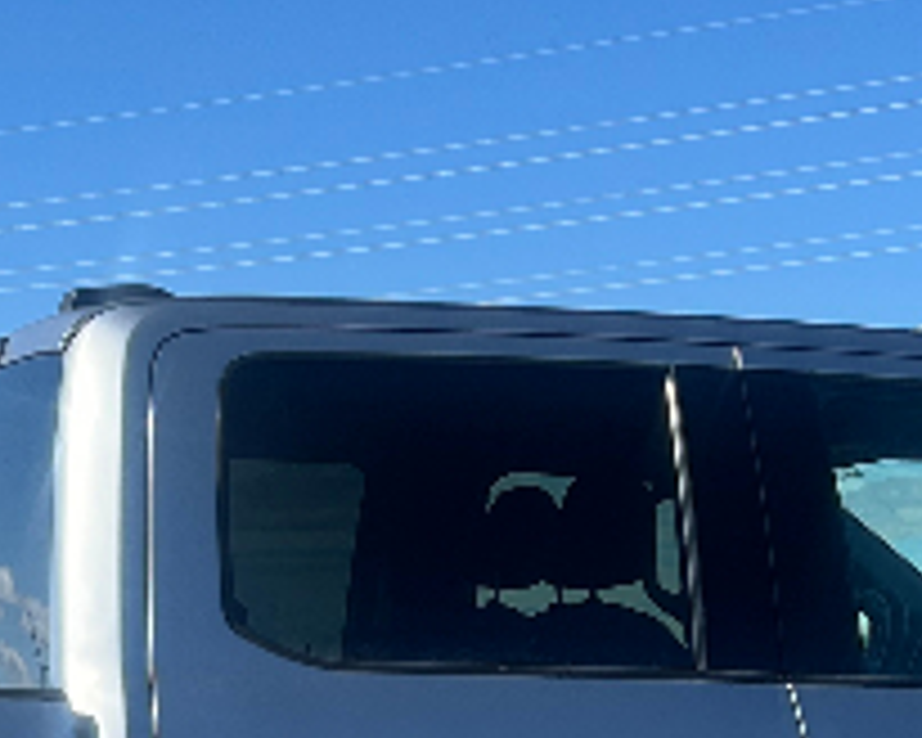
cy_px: 792
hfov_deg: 15.0
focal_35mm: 127
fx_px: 3466
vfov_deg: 12.0
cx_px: 90
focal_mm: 5.7
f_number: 1.5
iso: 50
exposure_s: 1/4274
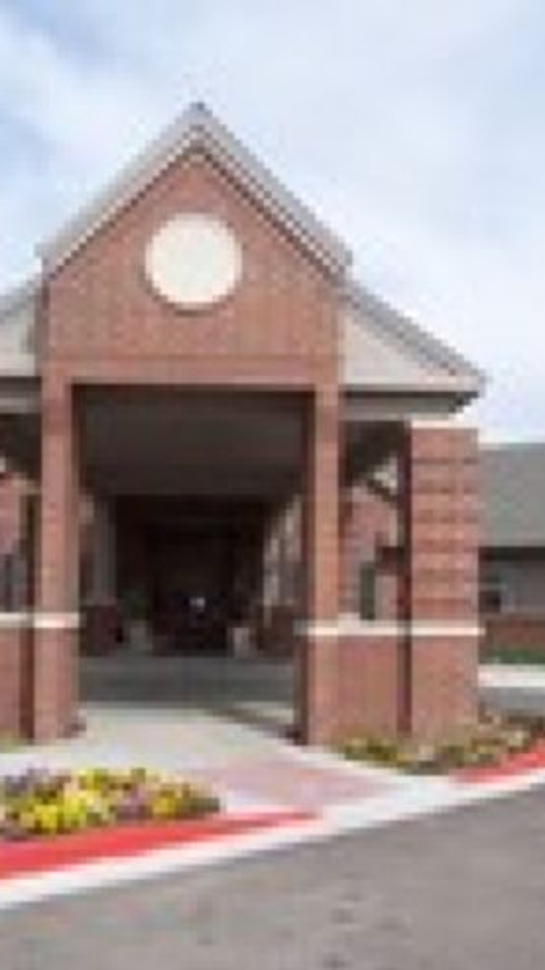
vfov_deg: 48.4
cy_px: 490
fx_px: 1080
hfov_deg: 28.2
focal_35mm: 42
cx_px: 189
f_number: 4
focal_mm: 6.3
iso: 80
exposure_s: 1/750
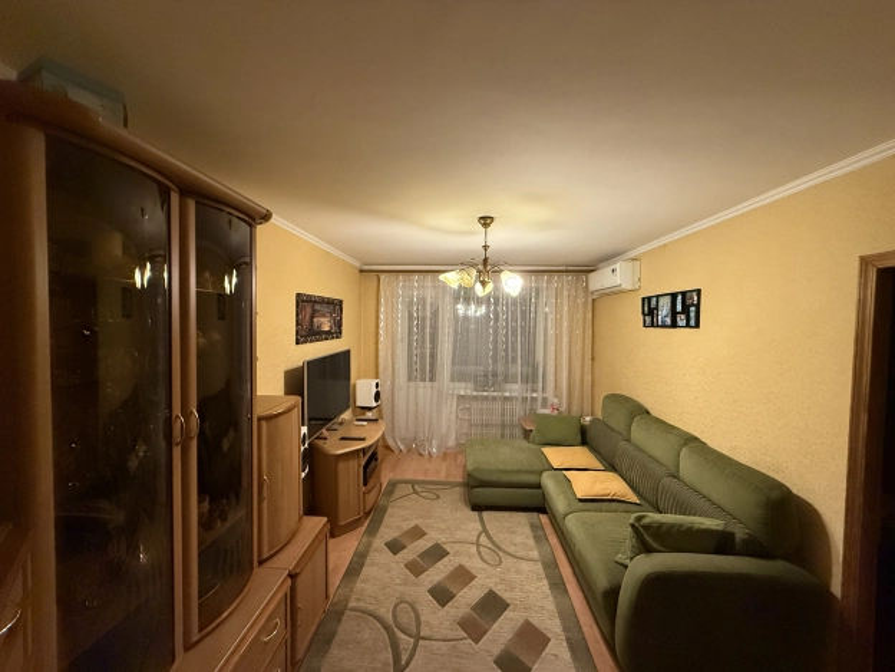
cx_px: 448
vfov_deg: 85.7
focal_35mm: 14
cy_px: 336
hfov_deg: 102.1
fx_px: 362
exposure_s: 1/100
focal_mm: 2.22
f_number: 2.2
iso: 640
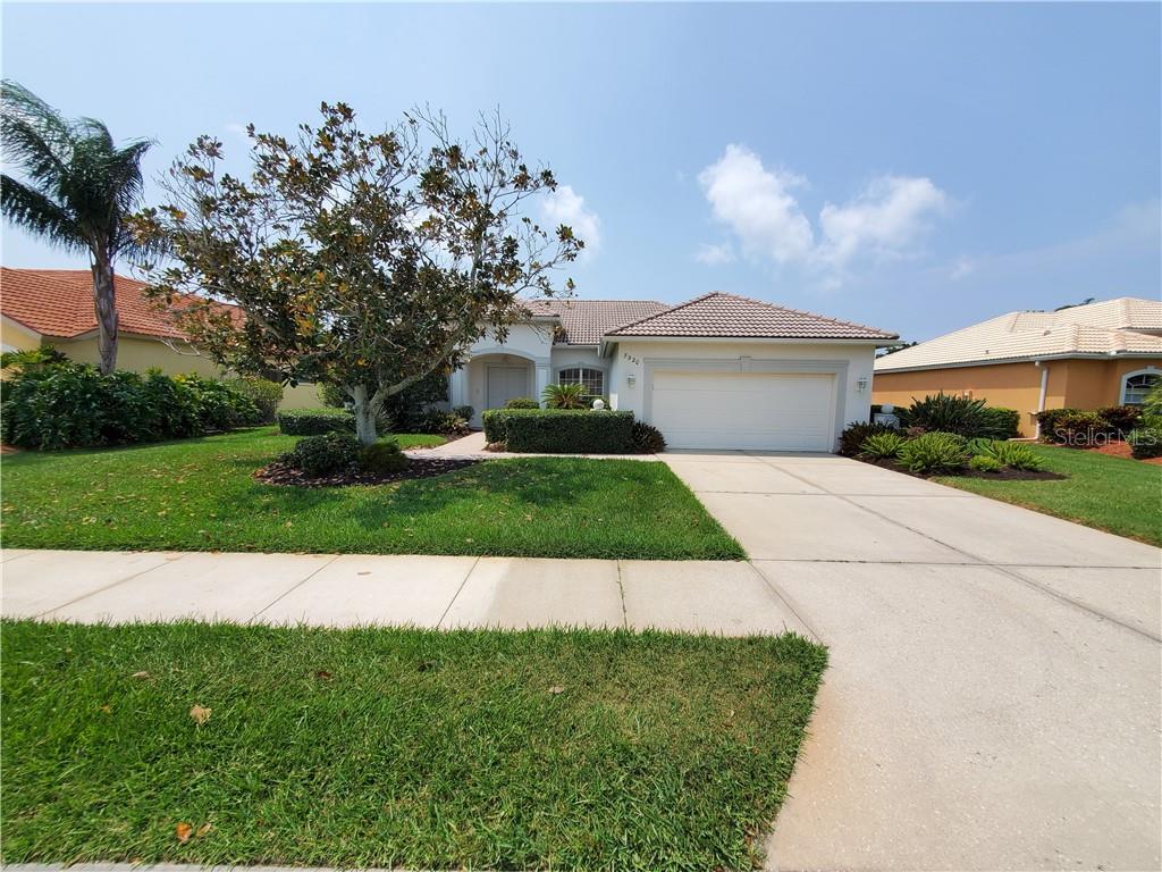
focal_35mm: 13
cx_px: 581
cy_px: 436
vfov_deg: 89.9
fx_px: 436
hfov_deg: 106.2
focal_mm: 1.8
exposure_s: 1/1244
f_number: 2.2
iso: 50
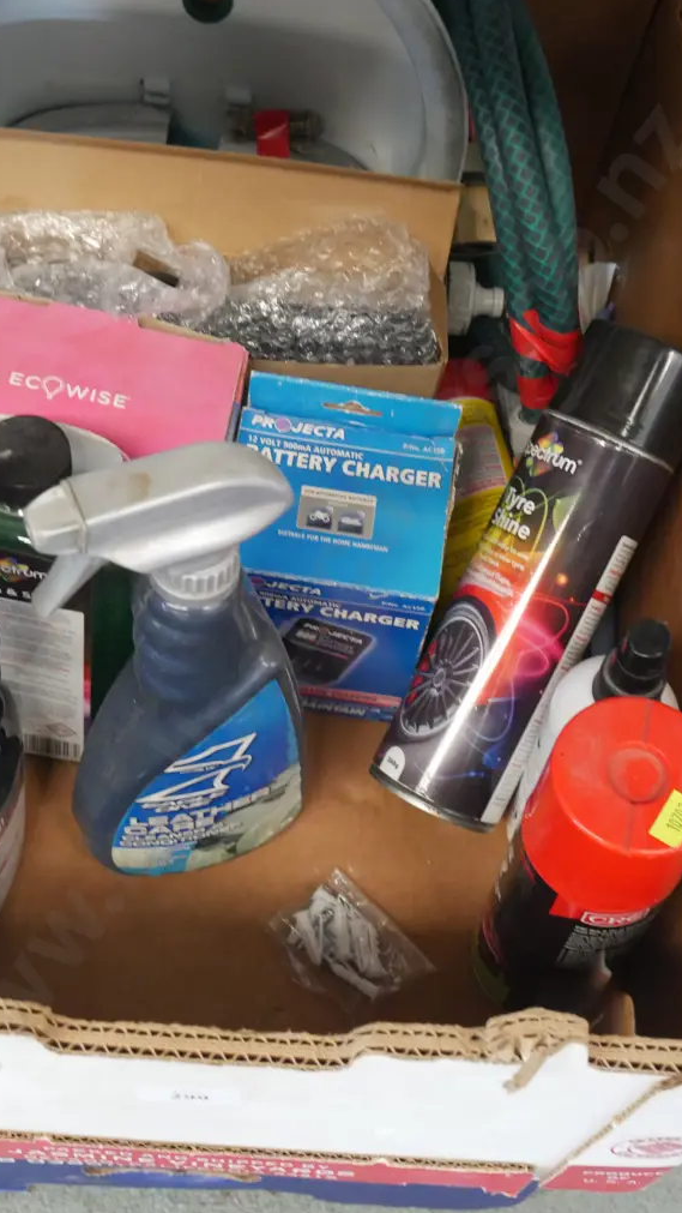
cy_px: 611
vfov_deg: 39.2
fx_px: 1703
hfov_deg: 22.6
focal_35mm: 53
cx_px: 310
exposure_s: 1/30
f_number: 5.2
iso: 3200
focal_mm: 24
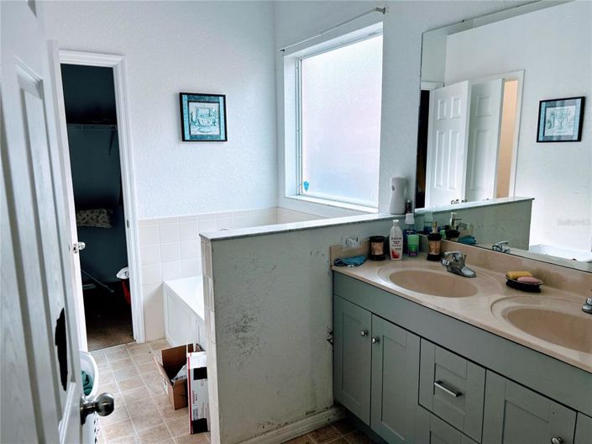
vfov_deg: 53.0
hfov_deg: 67.3
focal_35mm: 26
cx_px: 296
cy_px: 222
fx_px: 444
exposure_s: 1/120
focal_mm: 5.7
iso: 64
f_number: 1.5
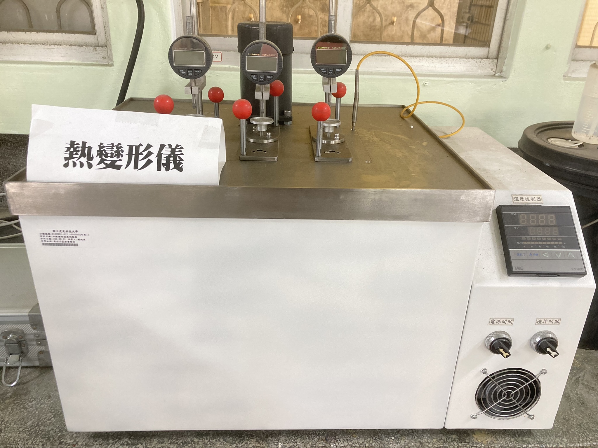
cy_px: 224
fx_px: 484
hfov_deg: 63.4
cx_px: 299
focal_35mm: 28
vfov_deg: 49.7
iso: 200
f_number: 1.8
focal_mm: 3.99
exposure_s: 1/60
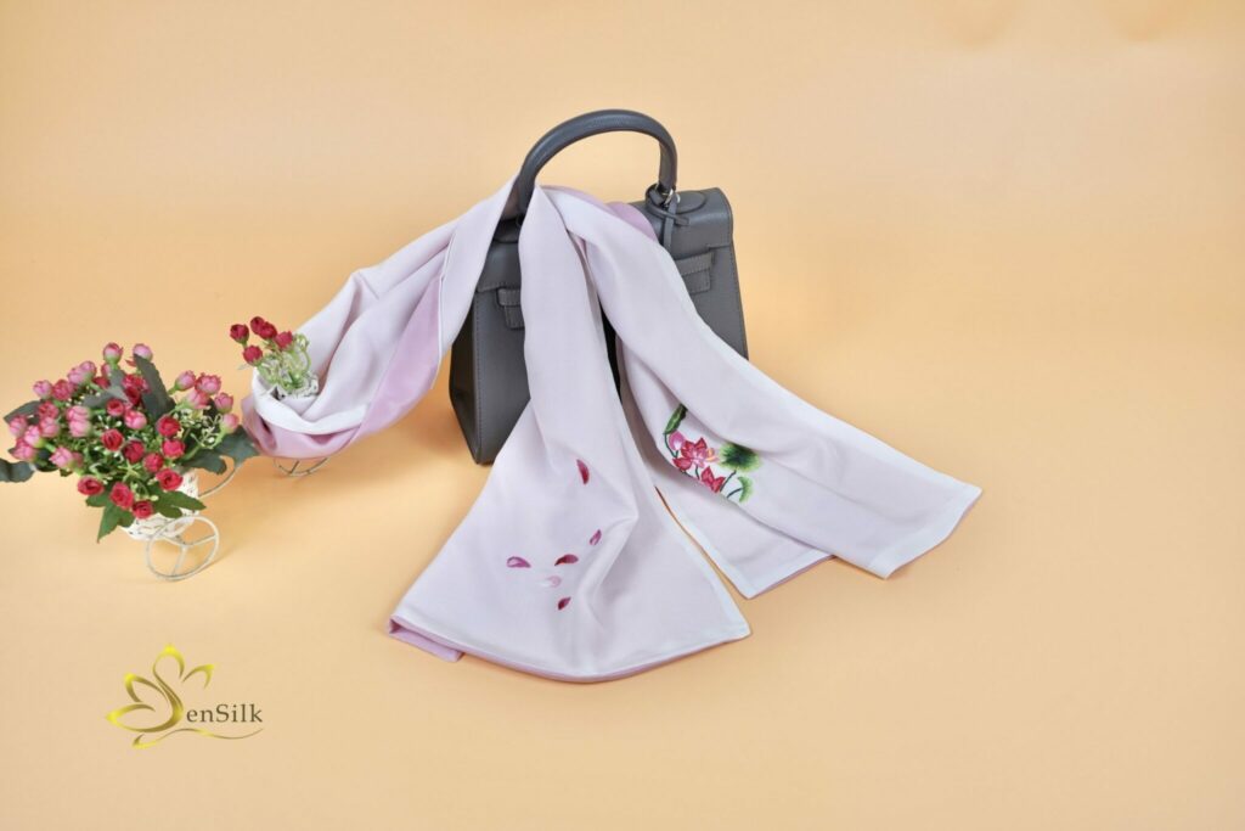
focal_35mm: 34
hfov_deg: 55.8
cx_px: 622
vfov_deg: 38.9
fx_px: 1176
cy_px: 416
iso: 400
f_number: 4.5
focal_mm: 34
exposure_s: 1/400
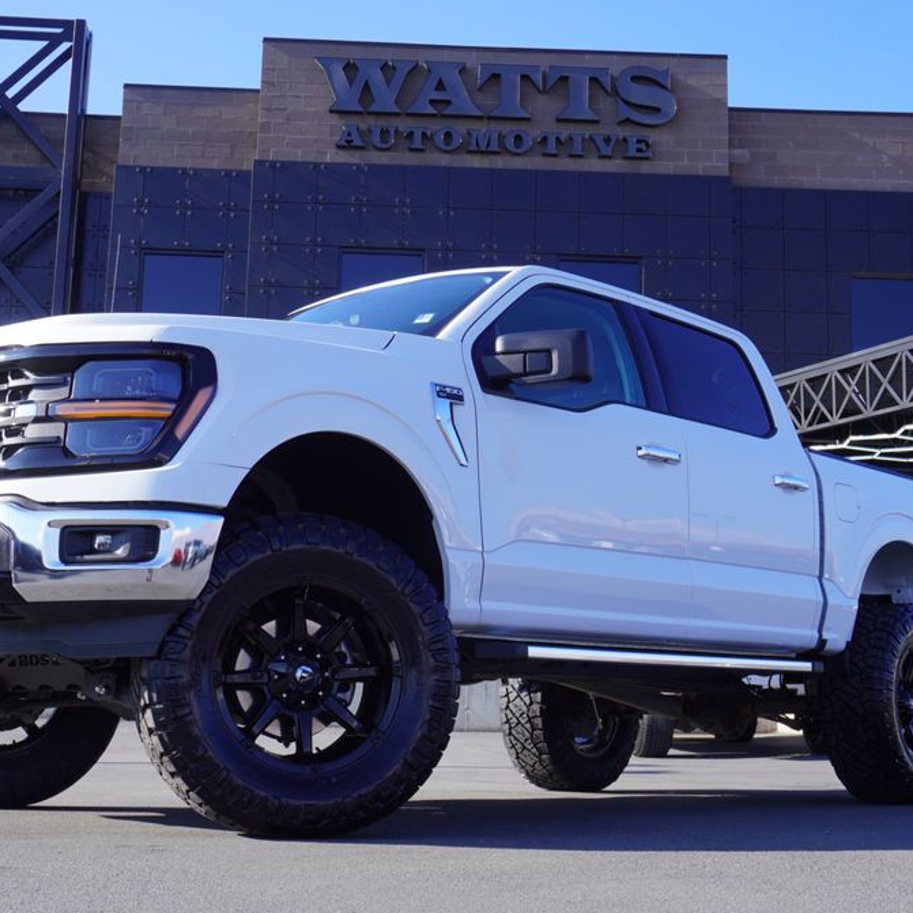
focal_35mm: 49
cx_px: 399
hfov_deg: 34.9
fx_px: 1452
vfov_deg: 34.9
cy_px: 452
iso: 100
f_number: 8
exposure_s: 1/100
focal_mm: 25
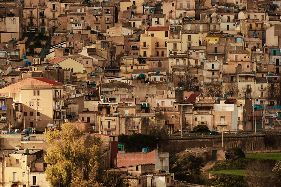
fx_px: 2522
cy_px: -40
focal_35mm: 323
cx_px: -12
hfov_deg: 6.4
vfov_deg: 4.2
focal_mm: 85
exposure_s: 1/250
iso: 160
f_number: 7.1
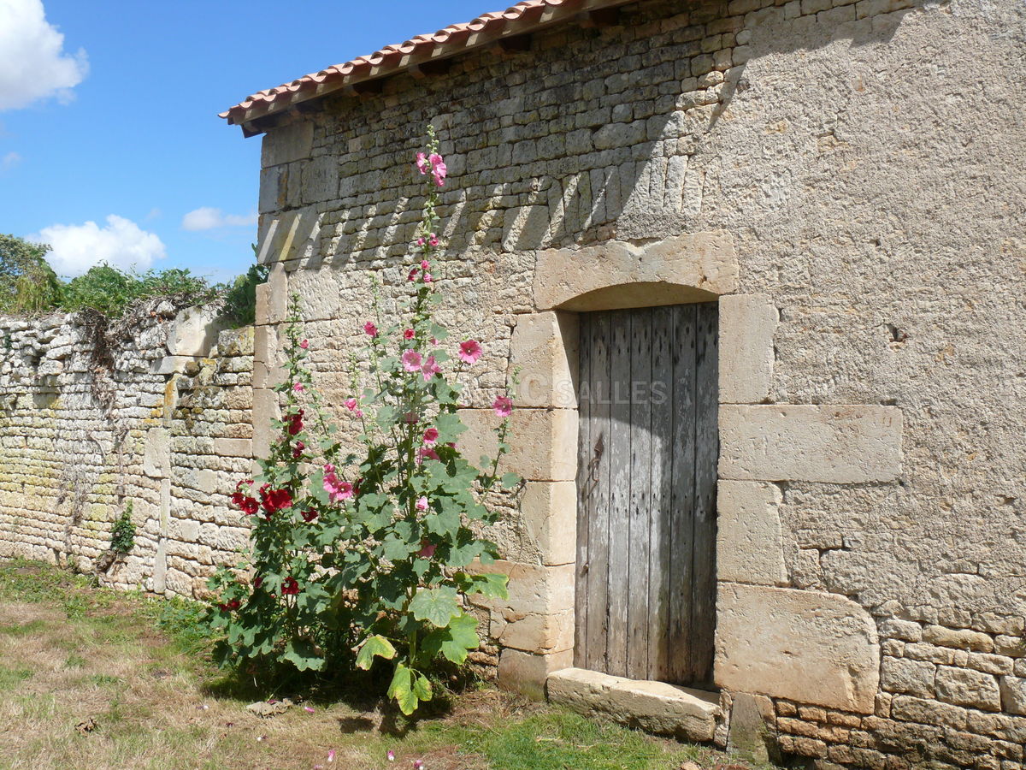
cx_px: 513
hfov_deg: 52.6
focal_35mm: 35
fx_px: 1037
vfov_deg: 40.7
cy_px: 385
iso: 100
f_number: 6.3
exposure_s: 1/400
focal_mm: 7.4
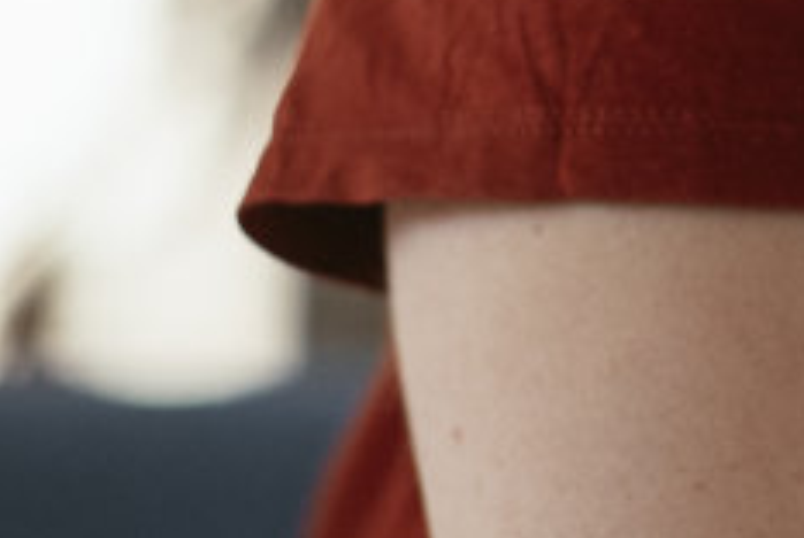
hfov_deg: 2.8
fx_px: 16100
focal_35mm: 720
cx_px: 2233
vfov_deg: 1.9
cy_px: -281
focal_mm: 105
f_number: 2
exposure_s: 1/320
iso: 320
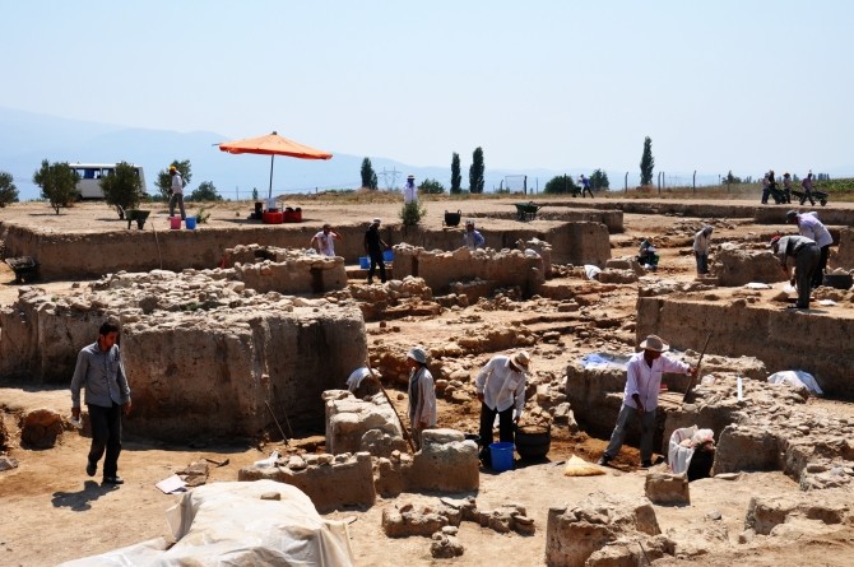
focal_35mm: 42
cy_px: 284
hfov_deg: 46.4
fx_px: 995
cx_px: 427
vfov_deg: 31.8
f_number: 14
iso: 200
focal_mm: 28
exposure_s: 1/200
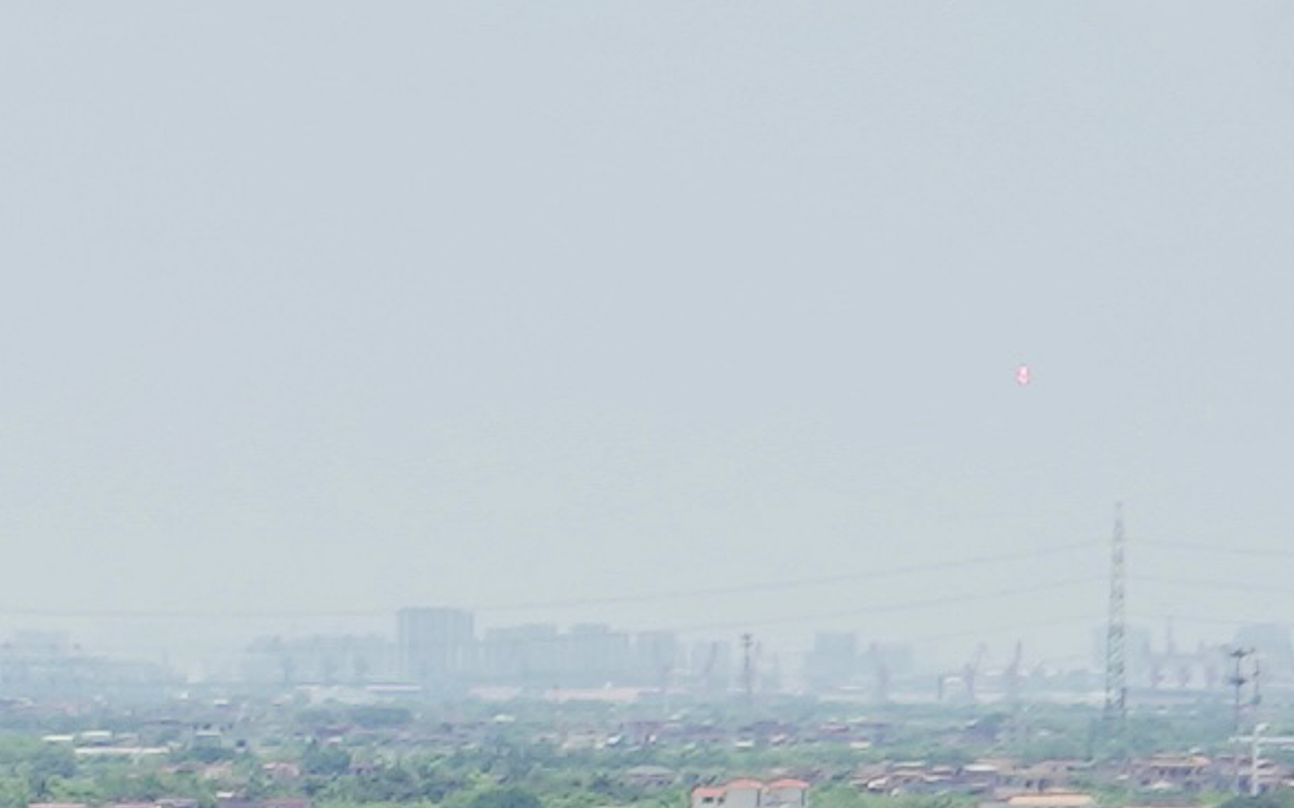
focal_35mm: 356
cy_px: 2859
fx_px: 12552
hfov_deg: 5.9
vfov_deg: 3.6
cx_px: -263
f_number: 7.1
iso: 100
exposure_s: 1/320
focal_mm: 35
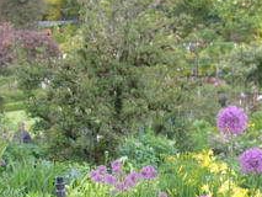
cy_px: 178
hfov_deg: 17.7
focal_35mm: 111
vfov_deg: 13.2
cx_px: 164
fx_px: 841
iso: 50
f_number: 2.8
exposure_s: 1/38.3
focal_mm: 7.8
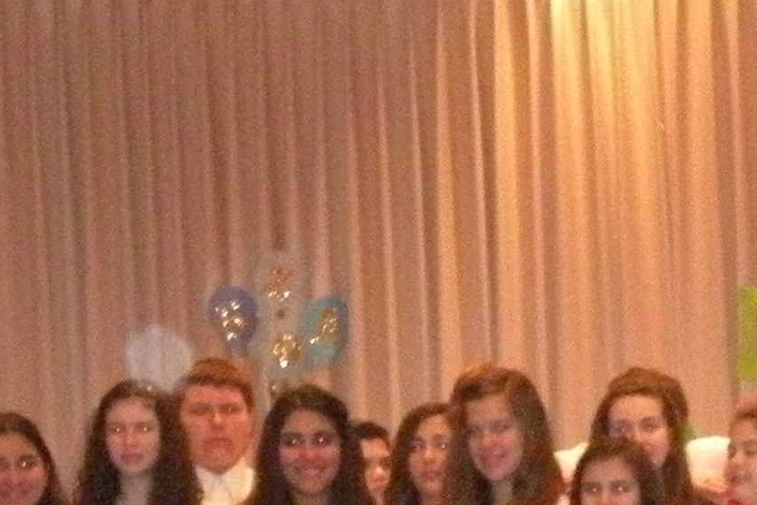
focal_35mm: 189
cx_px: 937
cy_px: 851
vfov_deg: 7.1
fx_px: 3974
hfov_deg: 10.7
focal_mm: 7.4
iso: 573
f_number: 3.2
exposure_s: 1/60
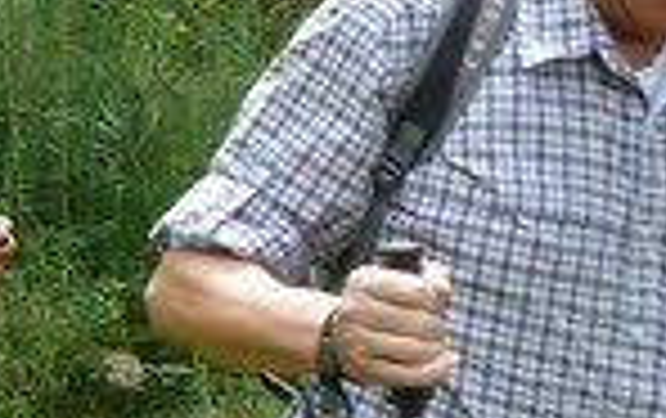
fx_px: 2599
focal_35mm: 143
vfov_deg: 9.2
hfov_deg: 13.1
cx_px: -554
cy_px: 112
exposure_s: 1/125
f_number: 4
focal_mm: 4.1
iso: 80
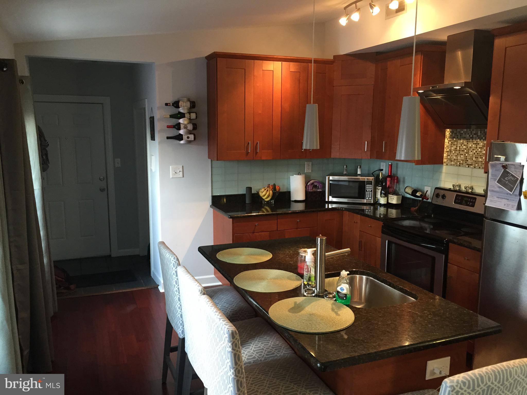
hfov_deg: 61.7
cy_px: 198
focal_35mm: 29
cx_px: 264
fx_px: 442
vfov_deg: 48.2
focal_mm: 4.15
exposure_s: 1/30
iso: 125
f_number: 2.2
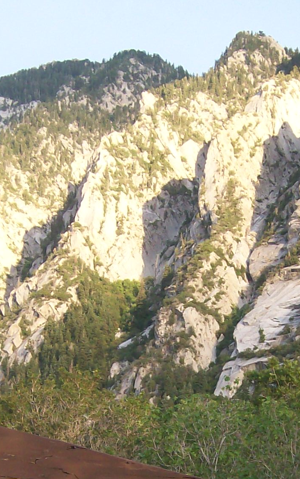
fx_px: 1321
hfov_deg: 12.9
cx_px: 187
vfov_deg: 20.3
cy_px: 414
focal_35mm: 101
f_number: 2.8
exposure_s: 1/126
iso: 80
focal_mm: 5.8
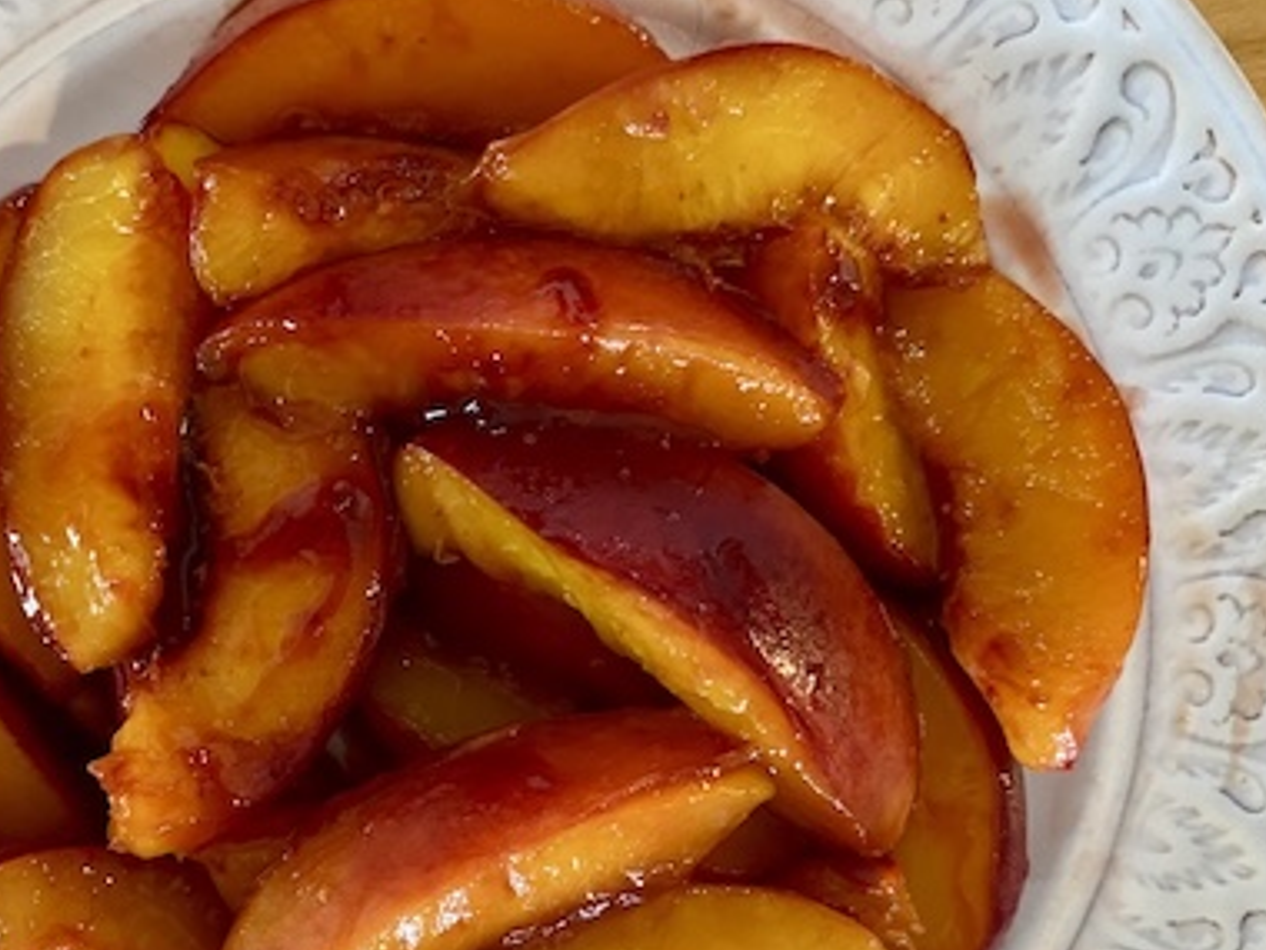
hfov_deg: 45.1
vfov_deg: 34.9
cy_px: 617
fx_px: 1499
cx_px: 416
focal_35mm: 41
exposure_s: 1/50
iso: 400
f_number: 1.8
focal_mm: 4.25
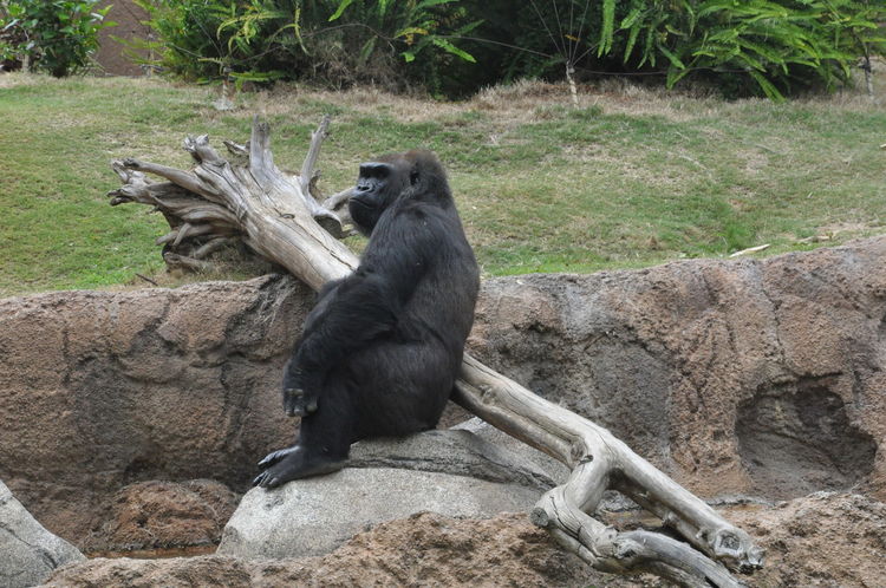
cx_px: 443
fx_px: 3871
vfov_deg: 8.7
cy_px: 294
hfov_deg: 13.1
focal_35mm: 158
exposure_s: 1/640
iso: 2000
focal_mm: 105
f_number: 13
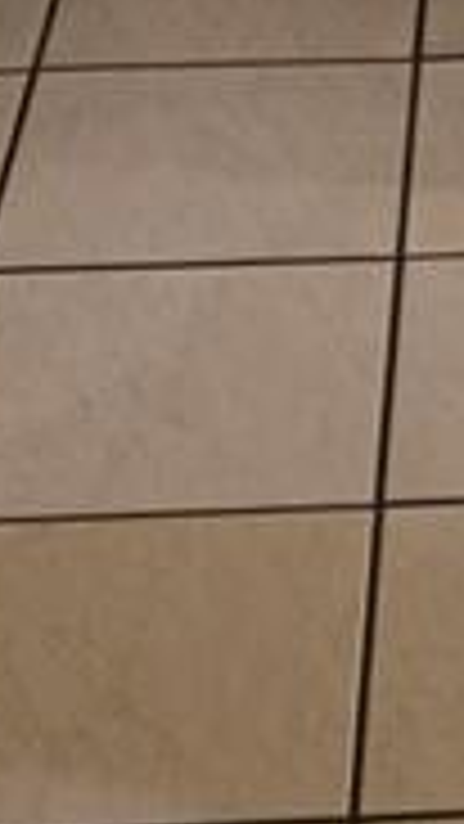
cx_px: 951
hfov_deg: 7.1
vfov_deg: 12.6
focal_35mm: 164
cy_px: -333
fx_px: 3585
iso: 640
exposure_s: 1/120
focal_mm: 6.3
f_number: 1.7
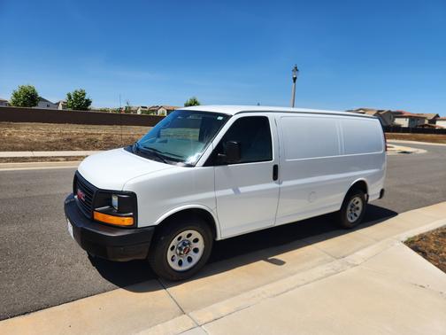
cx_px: 223
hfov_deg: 73.9
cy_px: 168
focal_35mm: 23
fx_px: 296
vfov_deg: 58.9
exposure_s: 1/2470
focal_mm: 5.4
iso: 20
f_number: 1.8
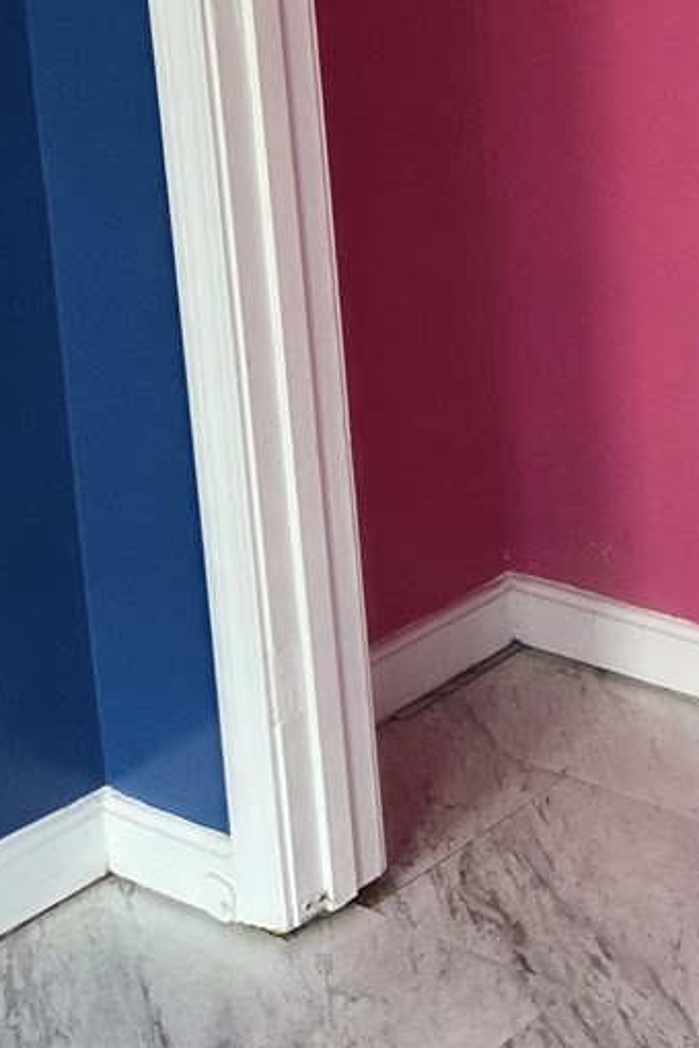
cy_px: 33
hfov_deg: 16.6
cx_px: 1157
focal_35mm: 72
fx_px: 2097
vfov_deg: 26.7
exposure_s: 1/120
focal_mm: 5.4
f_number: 1.8
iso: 250
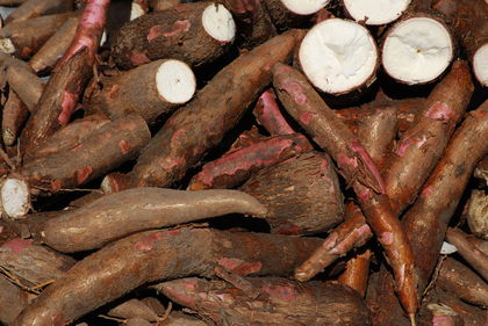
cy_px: 163
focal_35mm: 153
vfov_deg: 9.0
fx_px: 2076
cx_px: 244
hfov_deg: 13.4
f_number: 11
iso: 100
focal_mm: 102
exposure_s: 1/250
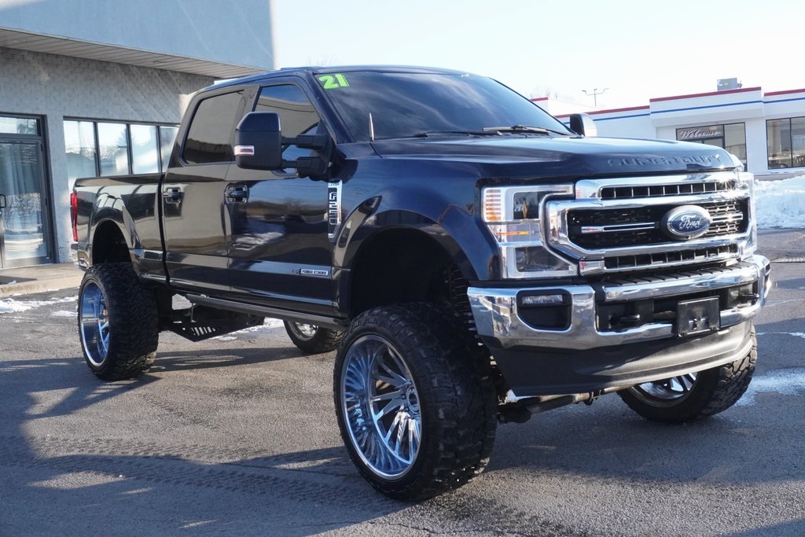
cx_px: 402
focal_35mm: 44
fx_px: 973
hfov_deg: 45.0
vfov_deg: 30.9
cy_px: 268
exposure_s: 1/640
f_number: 14
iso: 3200
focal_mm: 29
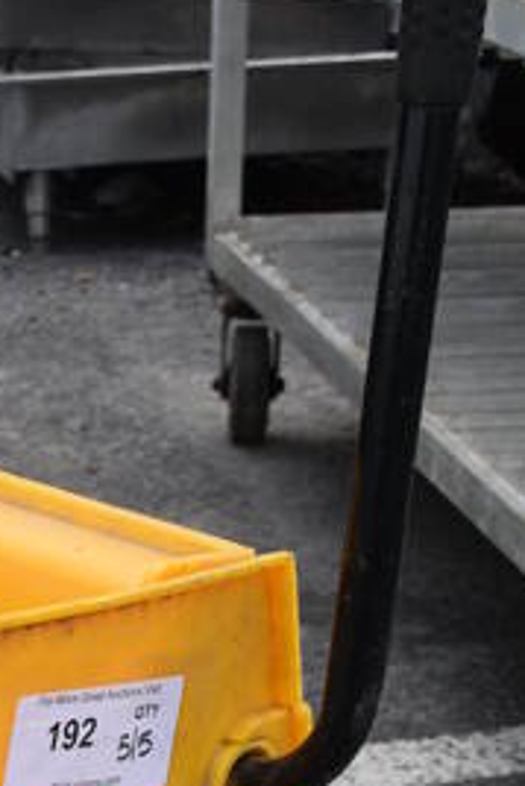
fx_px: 2790
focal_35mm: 128
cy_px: 1230
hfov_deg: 10.5
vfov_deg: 14.7
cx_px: -205
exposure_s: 1/400
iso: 200
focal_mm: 25
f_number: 7.1
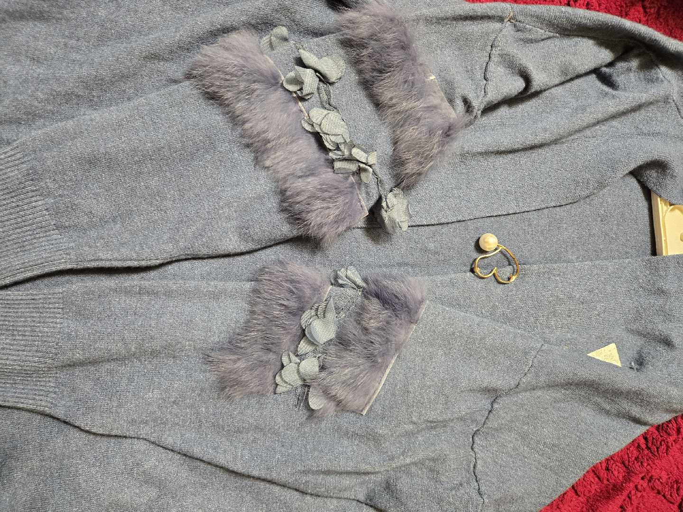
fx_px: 454
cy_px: 256
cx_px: 342
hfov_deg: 73.9
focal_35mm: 23
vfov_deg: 58.9
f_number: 1.8
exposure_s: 1/100
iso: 640
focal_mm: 5.4
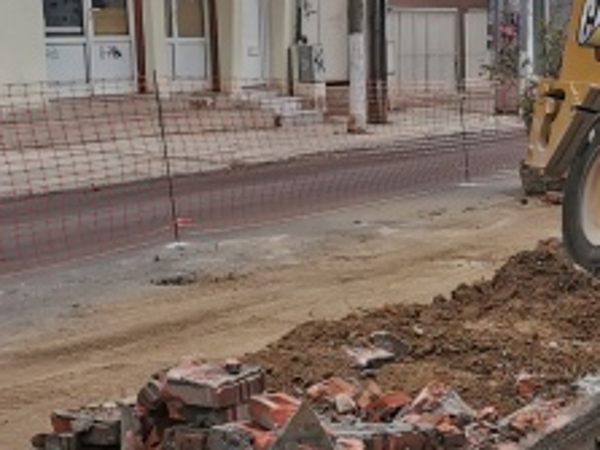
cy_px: 410
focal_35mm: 121
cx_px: 839
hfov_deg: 15.3
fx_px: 2096
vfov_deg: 12.1
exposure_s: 1/494
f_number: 1.8
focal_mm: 5.58
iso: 50
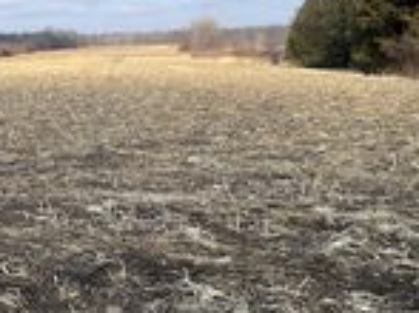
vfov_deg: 34.9
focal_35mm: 41
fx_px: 496
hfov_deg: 42.5
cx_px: 53
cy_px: 121
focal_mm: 2.22
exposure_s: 1/1715
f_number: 2.2
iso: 40
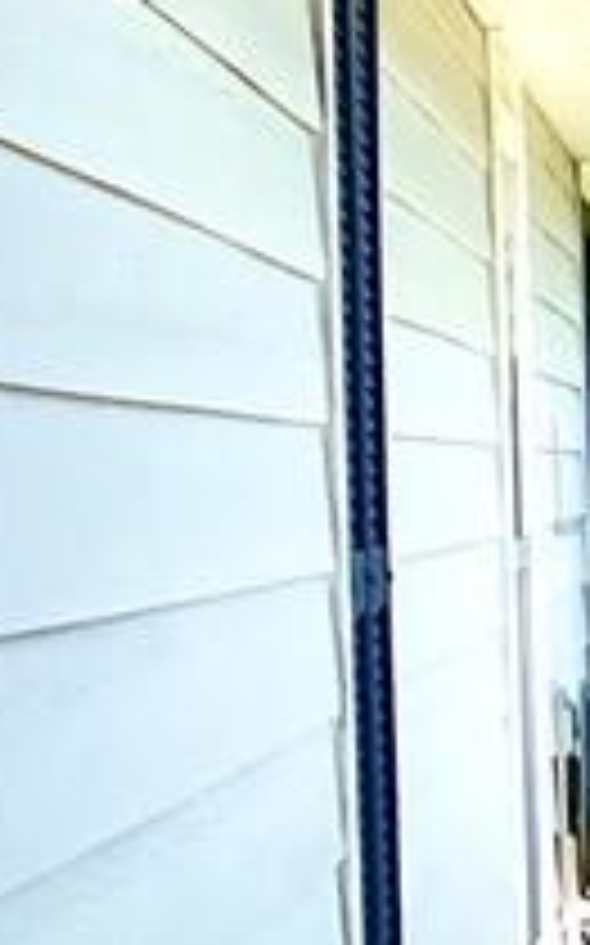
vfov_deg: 9.1
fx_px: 5822
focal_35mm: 226
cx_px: 2707
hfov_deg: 5.0
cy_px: 1220
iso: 32
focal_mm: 3.99
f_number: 1.8
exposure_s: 1/1517
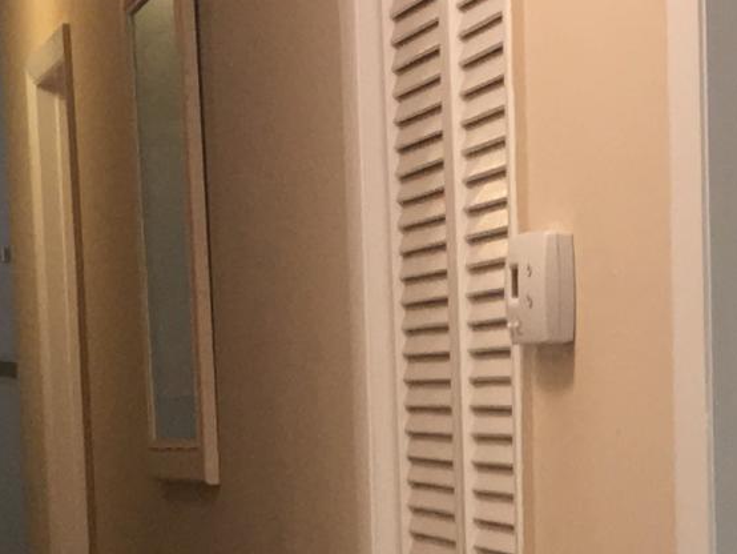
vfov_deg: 9.1
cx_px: 632
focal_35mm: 157
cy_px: 912
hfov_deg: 12.5
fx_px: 3344
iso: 64
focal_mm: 4.15
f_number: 2.2
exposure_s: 1/30
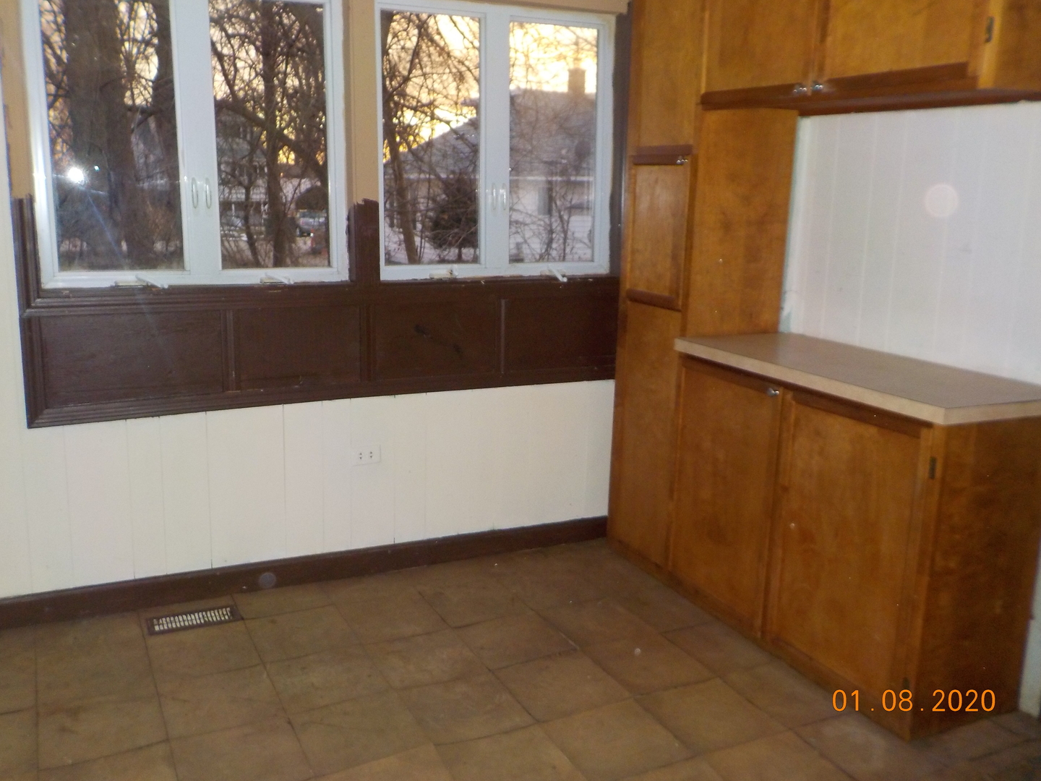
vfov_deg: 46.8
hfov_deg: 60.0
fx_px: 902
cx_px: 520
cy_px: 390
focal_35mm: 30
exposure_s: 1/30
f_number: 3.3
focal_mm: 4.1
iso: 280
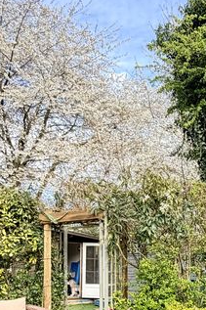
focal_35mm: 47
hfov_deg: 27.4
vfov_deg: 39.7
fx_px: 404
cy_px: 261
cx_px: 193
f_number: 2.2
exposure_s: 1/502
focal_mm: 2.22
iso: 50
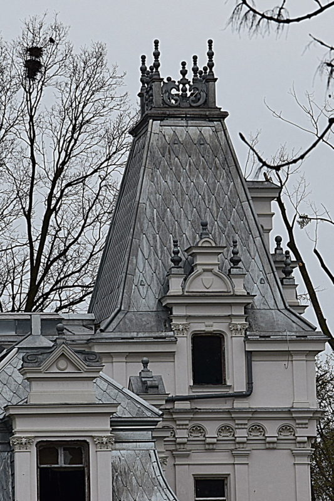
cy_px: 250
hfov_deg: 8.7
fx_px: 2193
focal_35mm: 158
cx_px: 167
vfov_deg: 13.0
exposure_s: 1/320
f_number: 10
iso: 400
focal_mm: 105
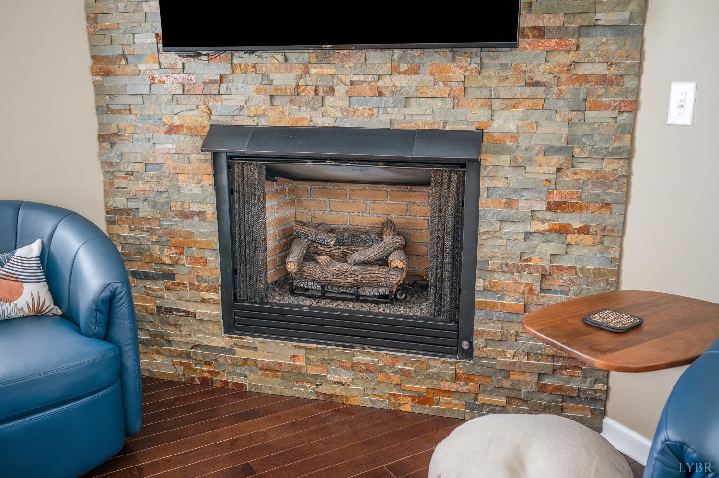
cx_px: 360
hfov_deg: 62.0
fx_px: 599
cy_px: 239
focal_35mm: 30
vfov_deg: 43.5
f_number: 4
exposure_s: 1/6
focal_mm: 30
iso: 200
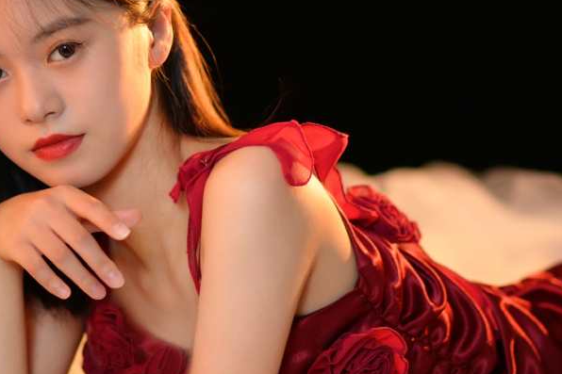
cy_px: 187
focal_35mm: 171
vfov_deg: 8.0
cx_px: 270
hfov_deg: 12.0
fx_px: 2669
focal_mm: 85
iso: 500
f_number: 1.8
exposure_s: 1/125
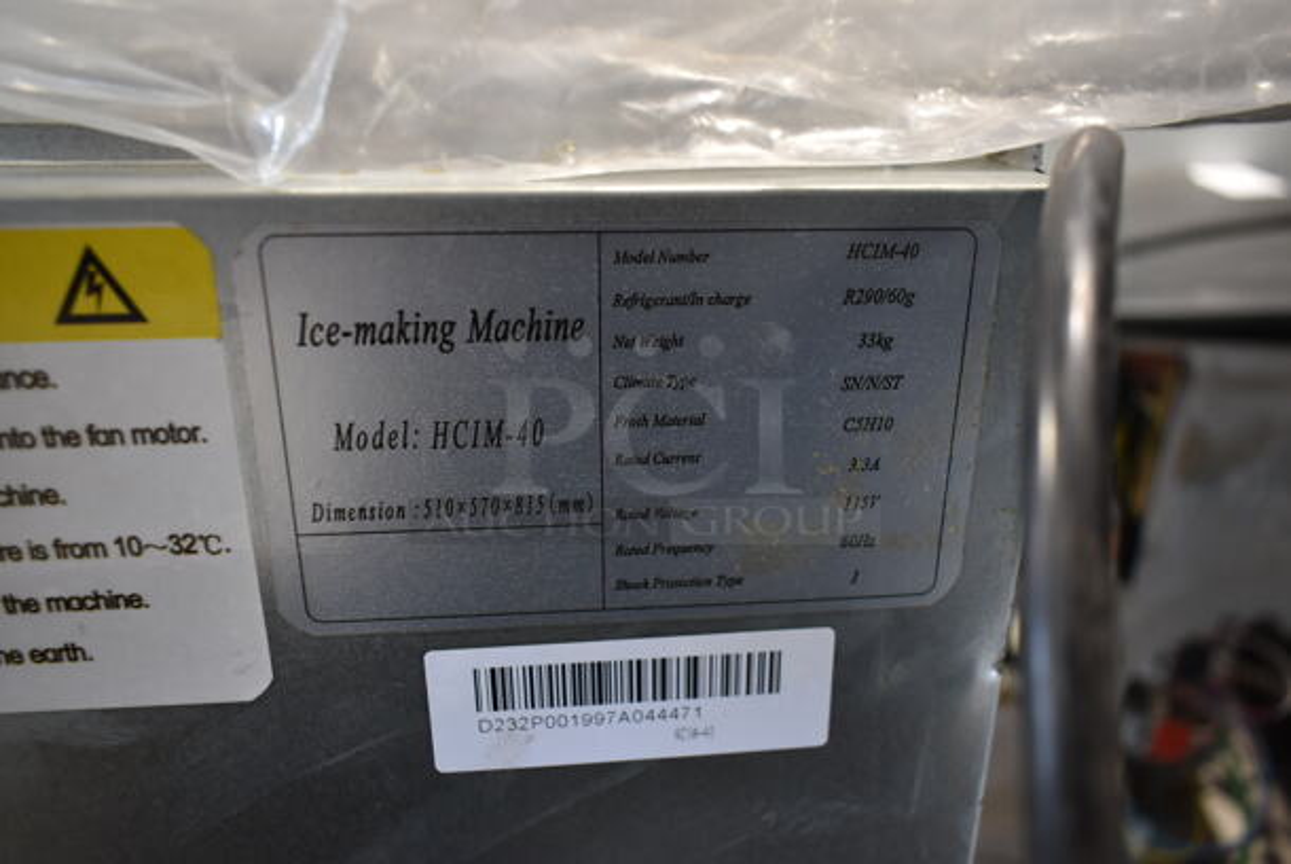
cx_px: 646
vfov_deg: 48.0
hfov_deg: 67.3
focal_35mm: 27
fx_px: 969
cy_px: 432
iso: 720
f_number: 3.5
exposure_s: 1/30
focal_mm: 18
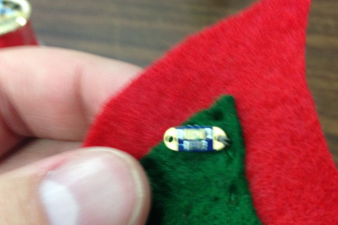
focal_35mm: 44
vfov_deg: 30.4
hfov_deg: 44.2
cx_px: 209
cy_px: 137
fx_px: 413
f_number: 2.4
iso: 200
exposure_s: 1/20
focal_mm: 4.12
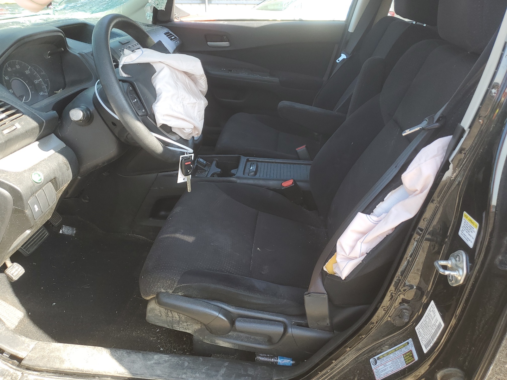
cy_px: 190
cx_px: 254
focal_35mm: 26
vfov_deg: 53.1
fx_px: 381
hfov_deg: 67.3
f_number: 1.5
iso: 50
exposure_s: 1/244
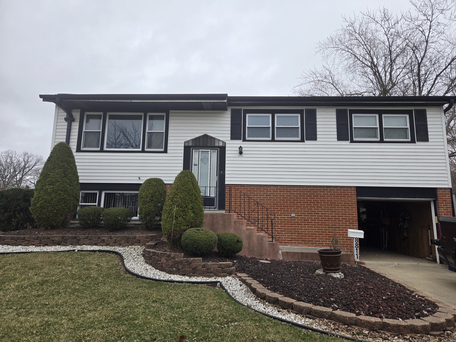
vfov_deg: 58.9
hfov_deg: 73.9
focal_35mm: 23
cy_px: 171
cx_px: 228
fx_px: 303
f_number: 1.8
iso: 25
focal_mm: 5.4
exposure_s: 1/1067
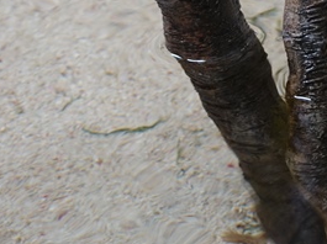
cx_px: 487
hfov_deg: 13.9
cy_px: -18
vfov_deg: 10.9
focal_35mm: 134
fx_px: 1264
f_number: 2.8
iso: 320
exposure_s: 1/40
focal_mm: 13.34
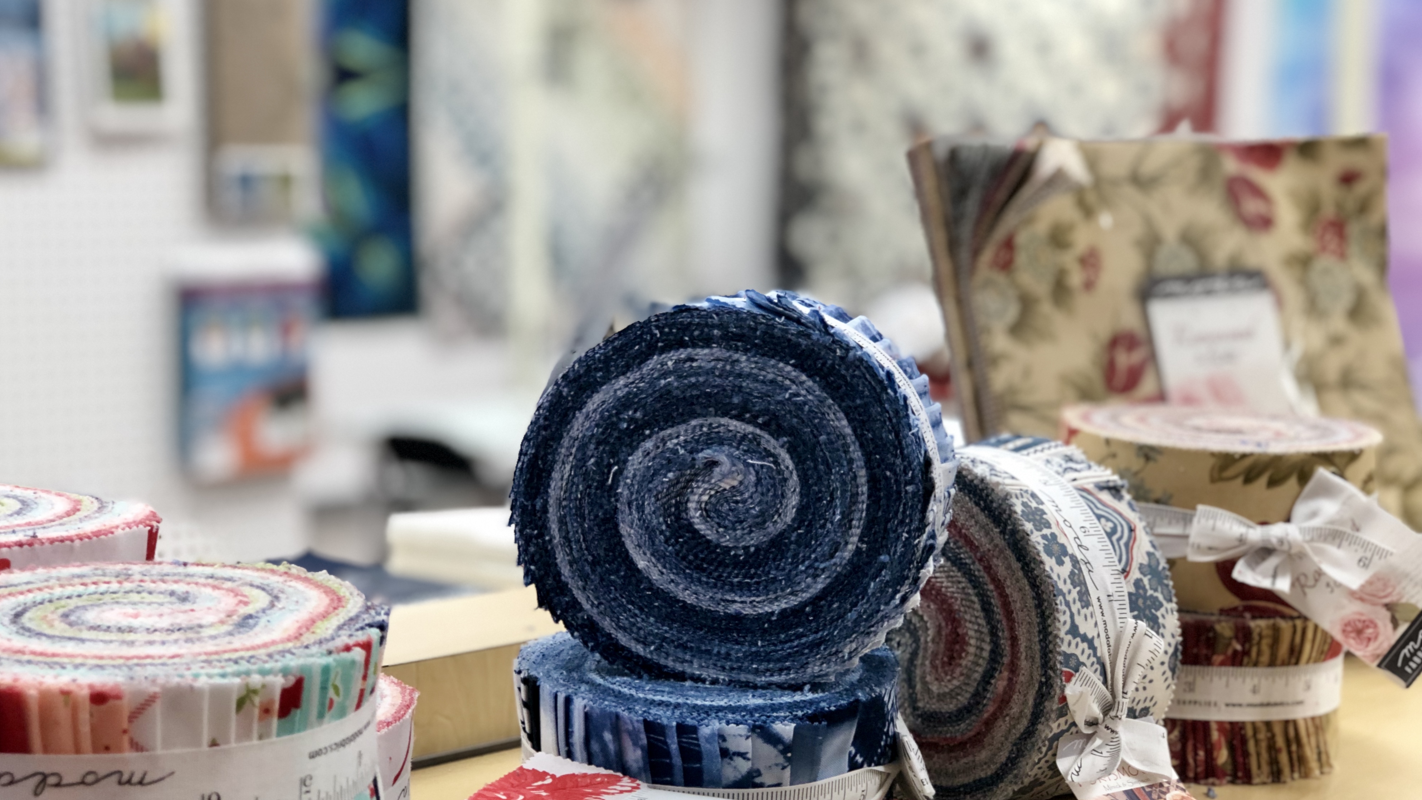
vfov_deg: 19.1
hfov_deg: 33.3
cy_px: 508
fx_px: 2376
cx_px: 701
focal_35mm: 63
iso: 50
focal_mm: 6.6
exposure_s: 1/30
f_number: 2.8
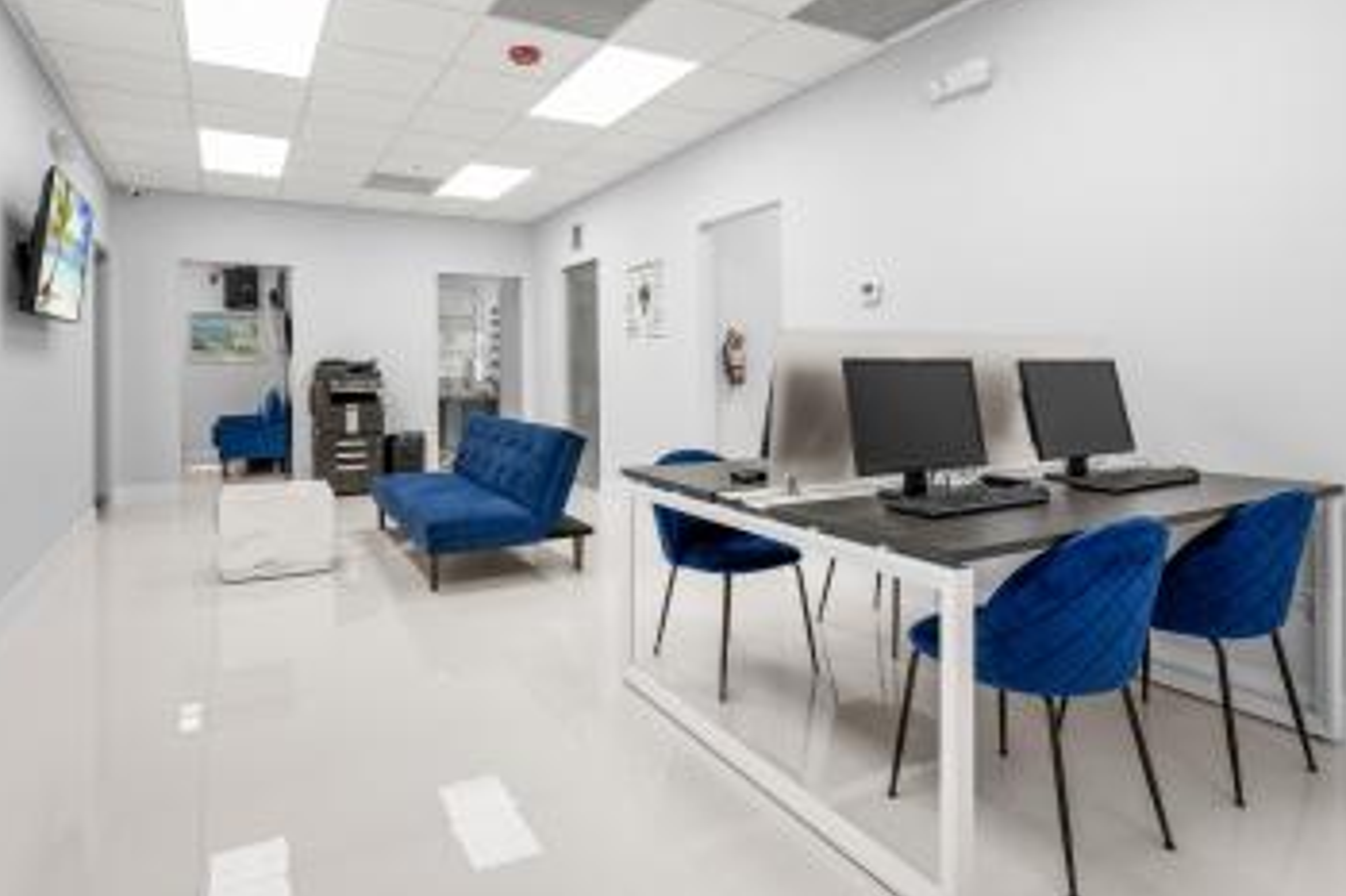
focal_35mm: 18
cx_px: 658
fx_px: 673
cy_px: 342
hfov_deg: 90.0
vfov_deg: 66.4
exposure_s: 1/50
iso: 500
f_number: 8
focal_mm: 14
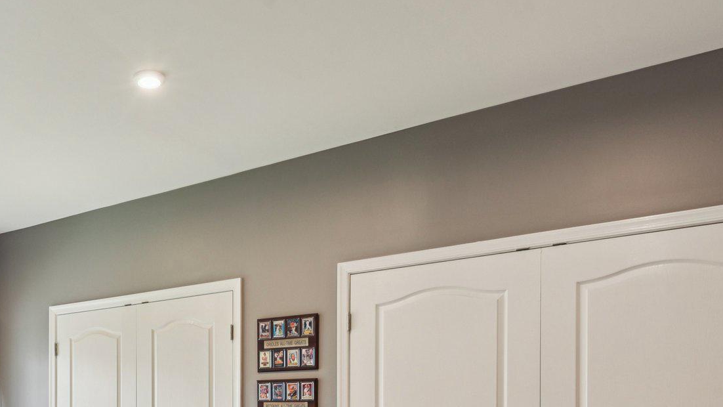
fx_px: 709
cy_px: 424
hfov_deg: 51.5
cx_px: 173
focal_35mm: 37
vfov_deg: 29.5
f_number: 8
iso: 400
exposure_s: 1/40
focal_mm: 19
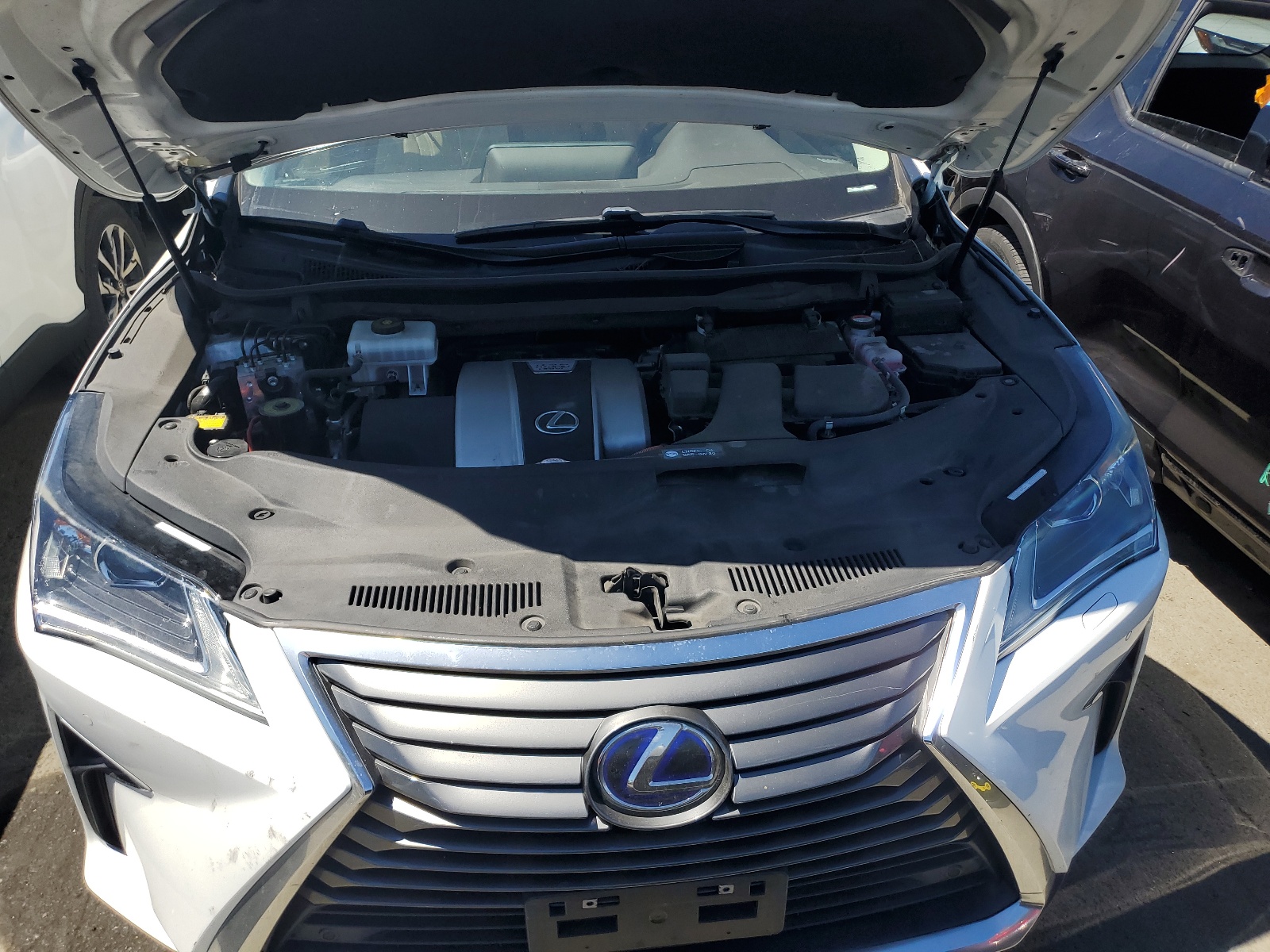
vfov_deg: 53.1
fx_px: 954
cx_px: 635
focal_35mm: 26
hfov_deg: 67.3
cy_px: 476
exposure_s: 1/2500
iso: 50
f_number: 1.5
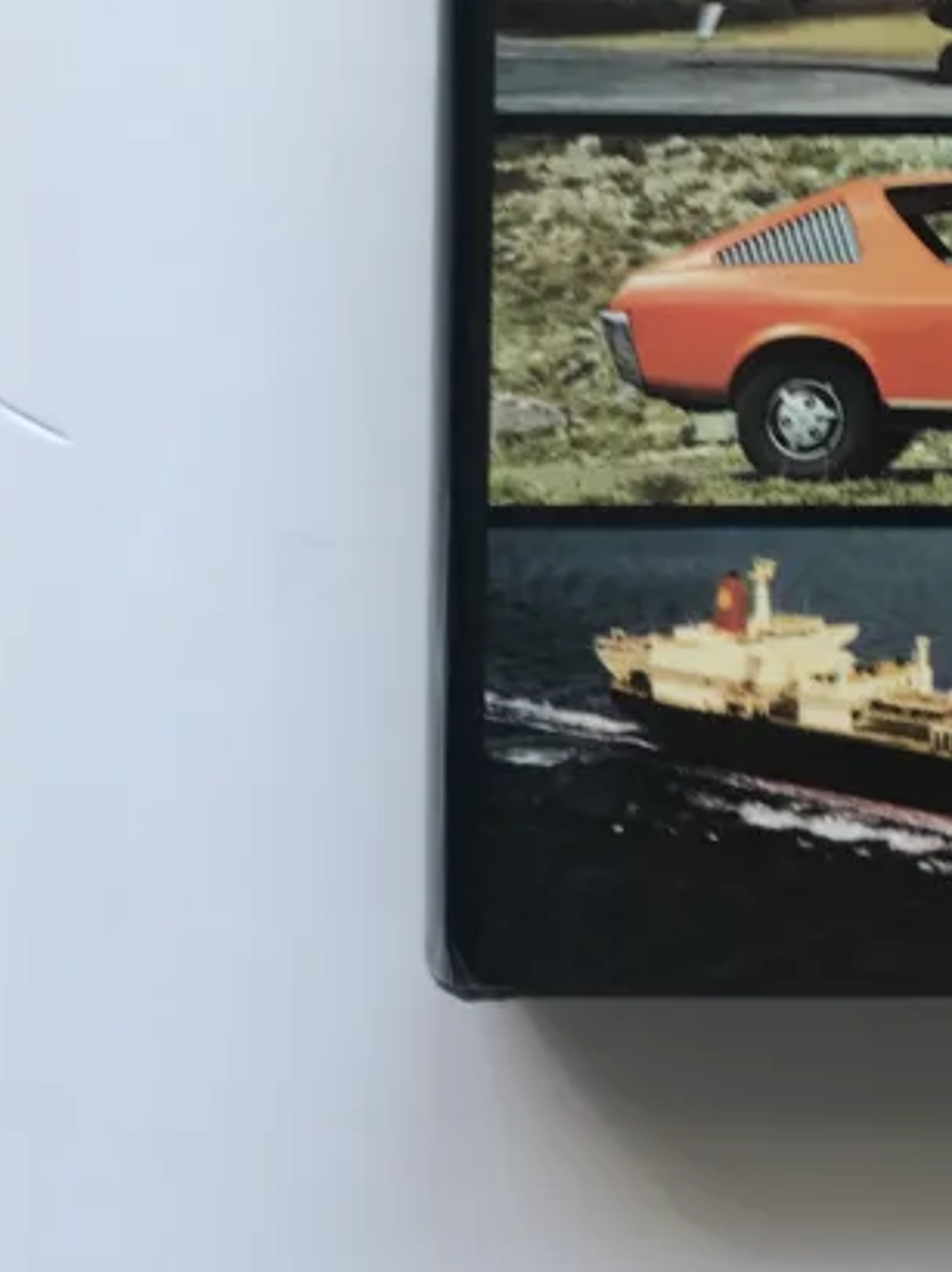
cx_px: 1020
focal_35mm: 70
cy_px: 90
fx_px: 2570
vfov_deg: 26.7
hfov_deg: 20.1
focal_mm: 3.99
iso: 25
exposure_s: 1/50
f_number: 1.8
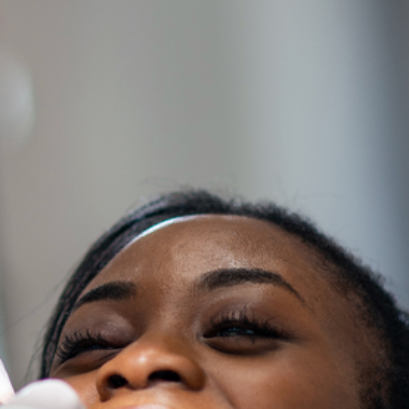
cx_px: -9
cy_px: 123
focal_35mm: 261
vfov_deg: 6.7
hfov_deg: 6.7
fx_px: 3489
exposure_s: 1/400
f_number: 1.8
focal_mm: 85
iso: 100
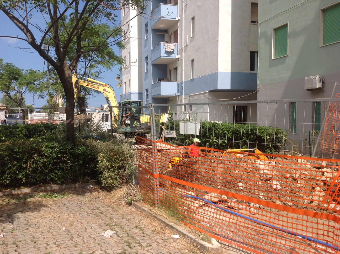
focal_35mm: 35
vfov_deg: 40.6
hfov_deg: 52.7
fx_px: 343
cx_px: 170
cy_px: 127
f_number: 2.4
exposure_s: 1/2160
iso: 50
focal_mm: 4.28
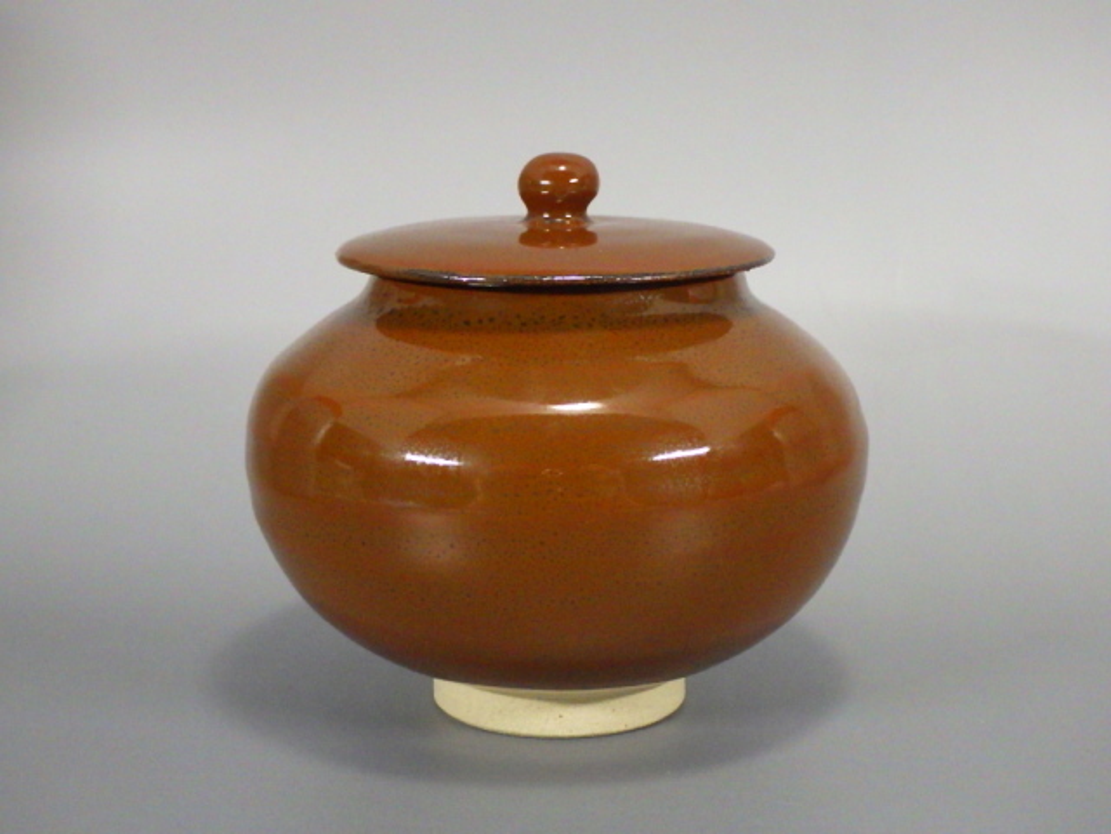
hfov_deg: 31.2
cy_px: 417
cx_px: 556
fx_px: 1990
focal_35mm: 62
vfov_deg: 23.7
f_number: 4.6
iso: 400
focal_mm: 11.1
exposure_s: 1/50
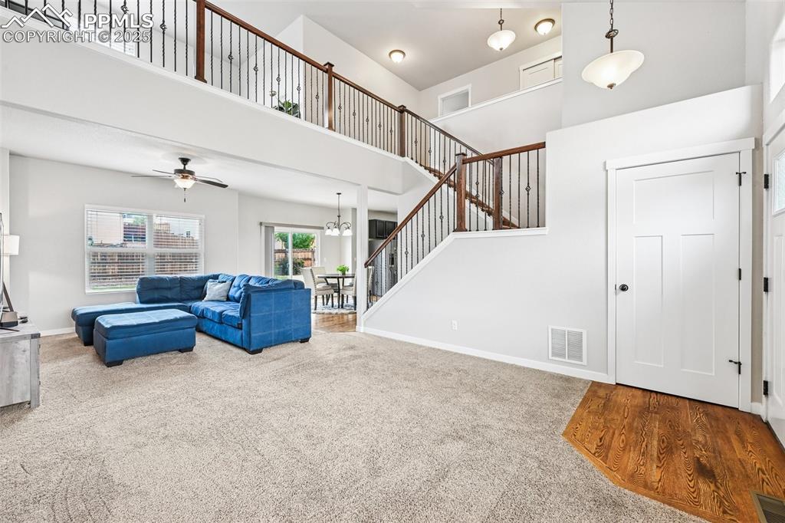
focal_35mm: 15
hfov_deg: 100.4
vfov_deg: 77.3
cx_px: 392
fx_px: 327
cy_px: 262
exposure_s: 1/10
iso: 800
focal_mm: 15
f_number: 11
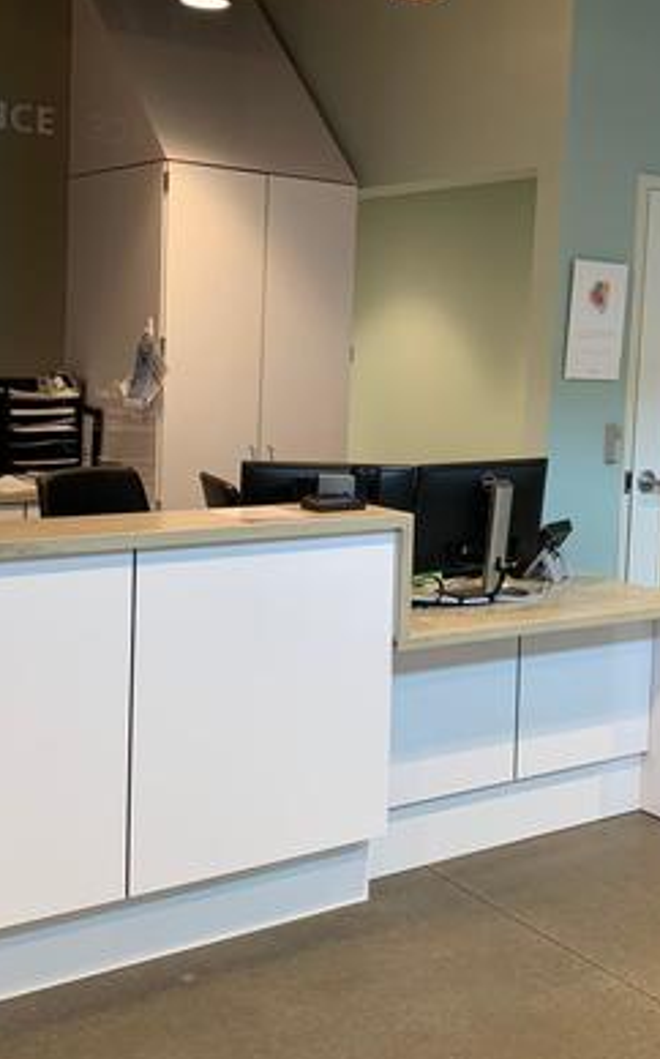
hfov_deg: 29.2
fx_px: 1268
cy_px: 445
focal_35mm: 44
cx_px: 356
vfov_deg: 45.1
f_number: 1.8
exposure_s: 1/60
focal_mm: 4.25
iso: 100
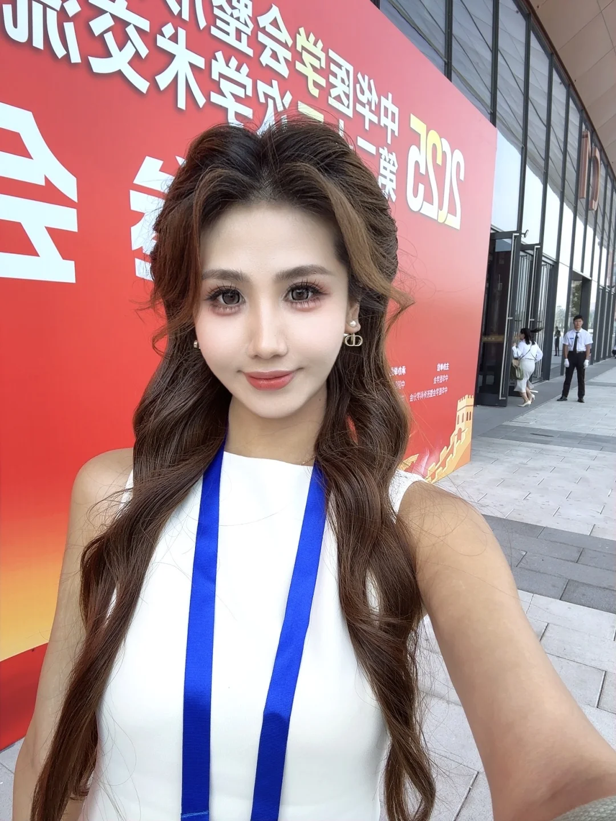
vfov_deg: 73.9
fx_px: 546
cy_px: 410
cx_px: 308
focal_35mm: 23
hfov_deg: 58.9
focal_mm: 2.69
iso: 25
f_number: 1.9
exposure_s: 1/244
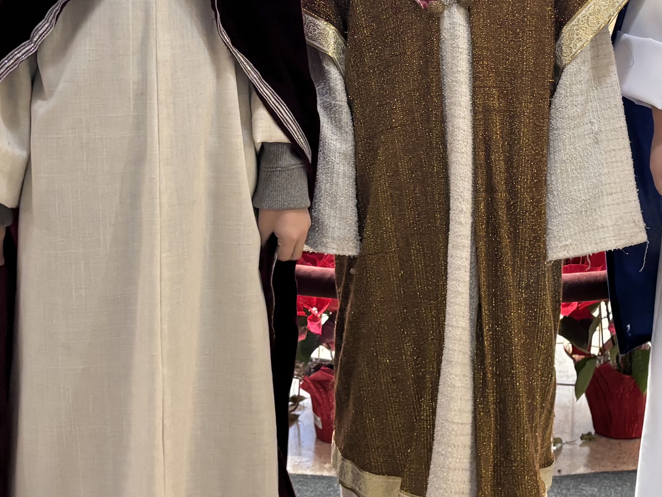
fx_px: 1339
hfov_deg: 27.6
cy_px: 54
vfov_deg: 20.6
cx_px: 455
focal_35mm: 70
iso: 250
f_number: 1.6
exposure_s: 1/60
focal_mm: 5.96
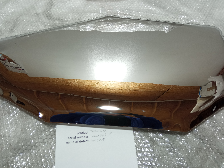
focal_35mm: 27
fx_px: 175
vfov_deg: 51.4
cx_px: 112
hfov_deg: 65.3
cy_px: 84
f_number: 2.2
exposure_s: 1/139
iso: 111
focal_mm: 3.79
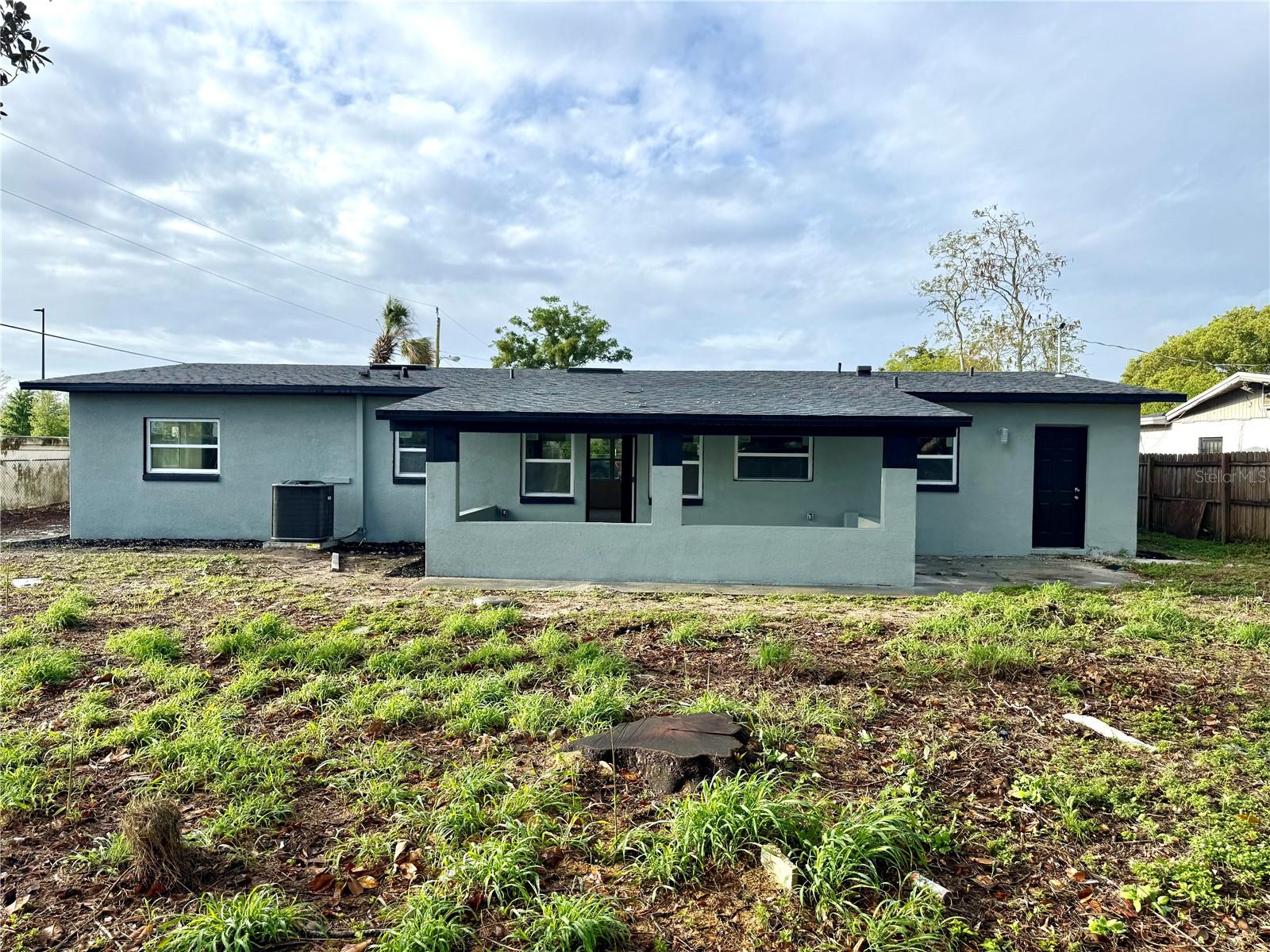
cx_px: 635
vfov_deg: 56.8
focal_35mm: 24
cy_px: 476
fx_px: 881
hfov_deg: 71.6
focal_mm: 6.76
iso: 80
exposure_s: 1/3145
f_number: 1.78
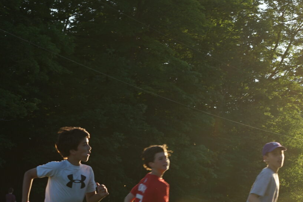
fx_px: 1456
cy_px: 127
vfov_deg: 7.9
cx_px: 458
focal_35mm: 173
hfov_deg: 11.4
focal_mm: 55
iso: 100
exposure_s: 1/200
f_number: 6.3
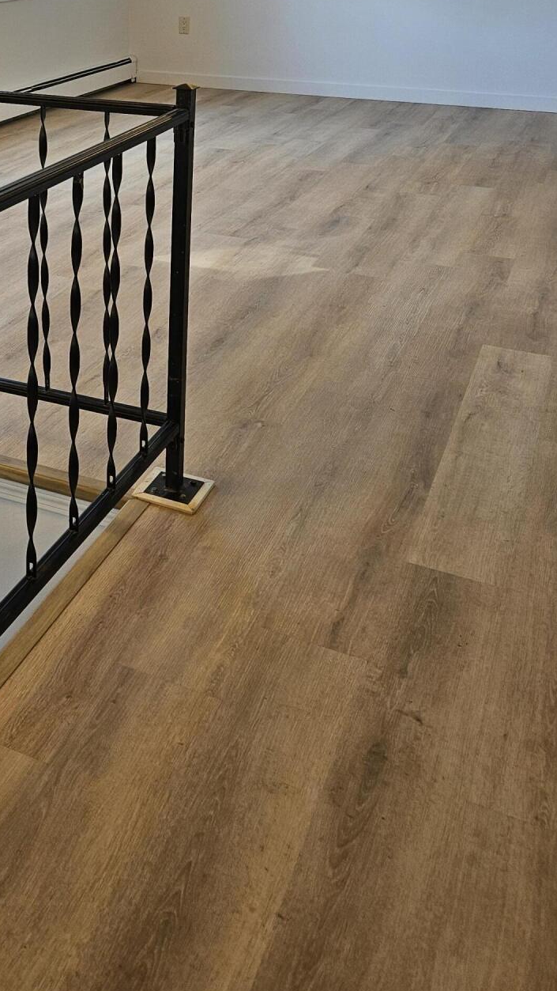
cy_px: 210
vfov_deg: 47.9
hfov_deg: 28.9
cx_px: 95
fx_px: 1050
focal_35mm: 40
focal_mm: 5.4
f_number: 1.8
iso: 100
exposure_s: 1/120
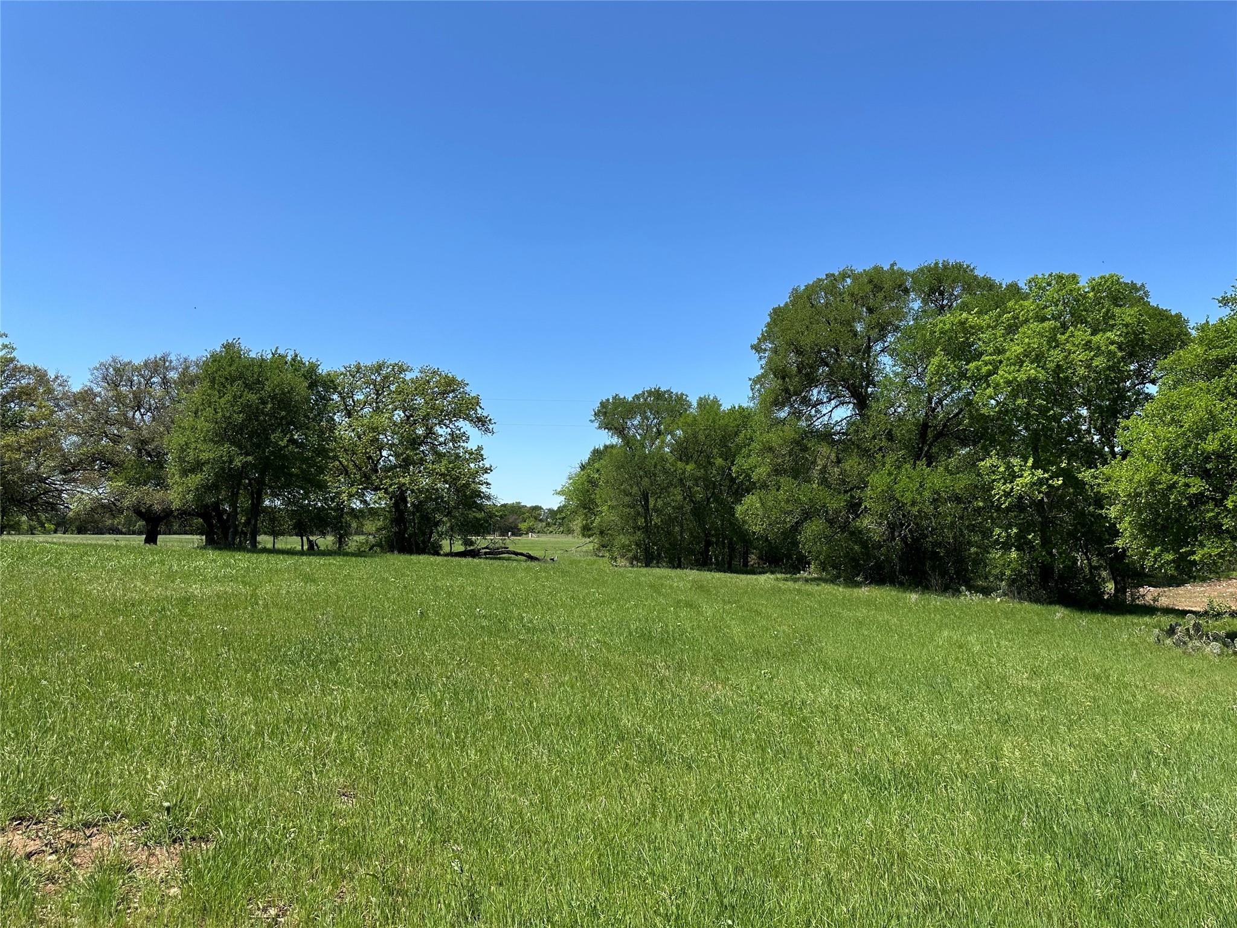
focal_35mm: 24
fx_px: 858
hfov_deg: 71.6
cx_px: 618
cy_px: 464
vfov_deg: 56.8
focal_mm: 6.86
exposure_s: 1/3356
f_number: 1.78
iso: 80
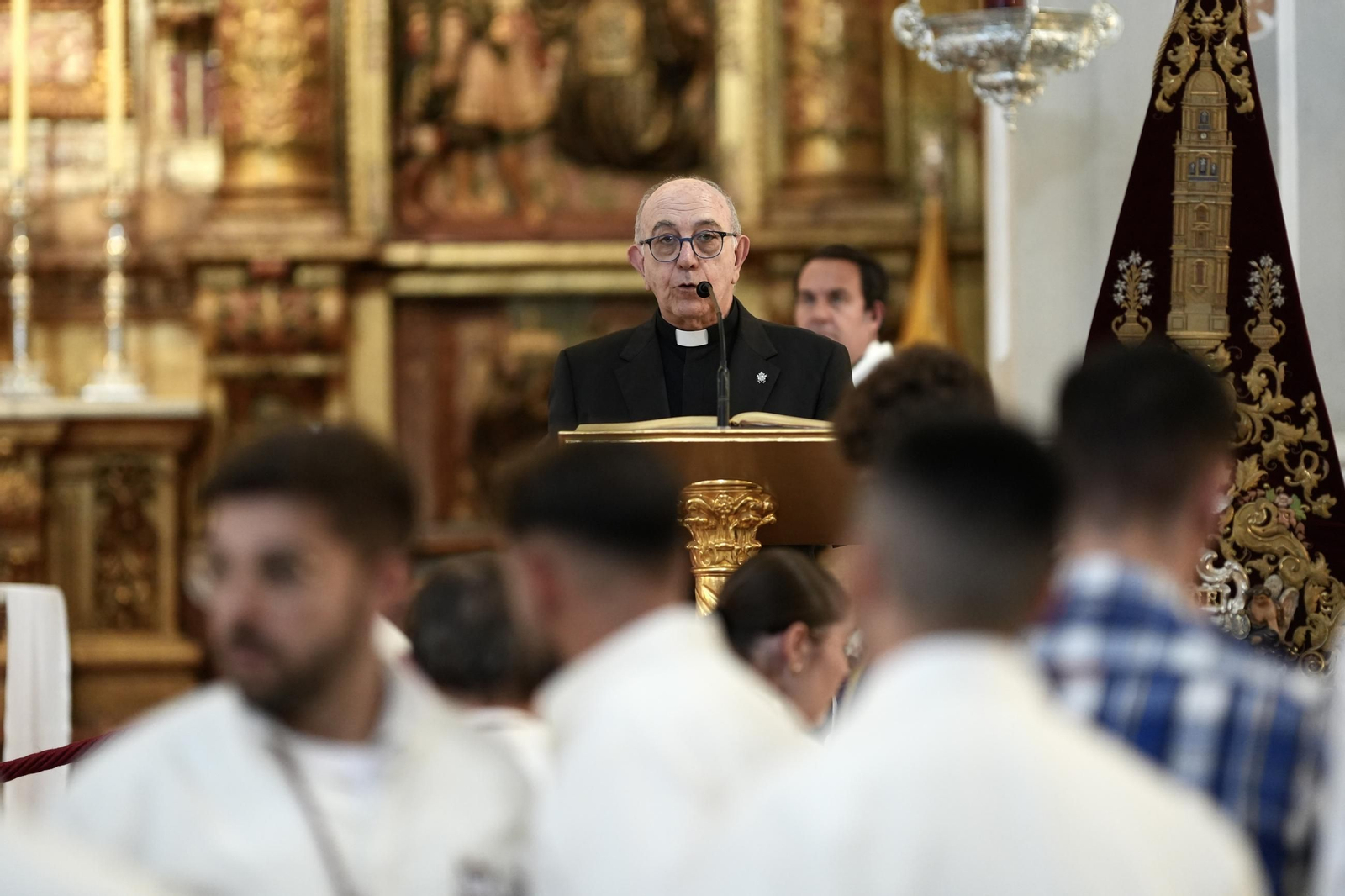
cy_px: 448
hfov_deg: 19.5
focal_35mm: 105
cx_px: 672
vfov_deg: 13.0
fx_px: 3922
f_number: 1.4
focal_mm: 105
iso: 2500
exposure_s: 1/125
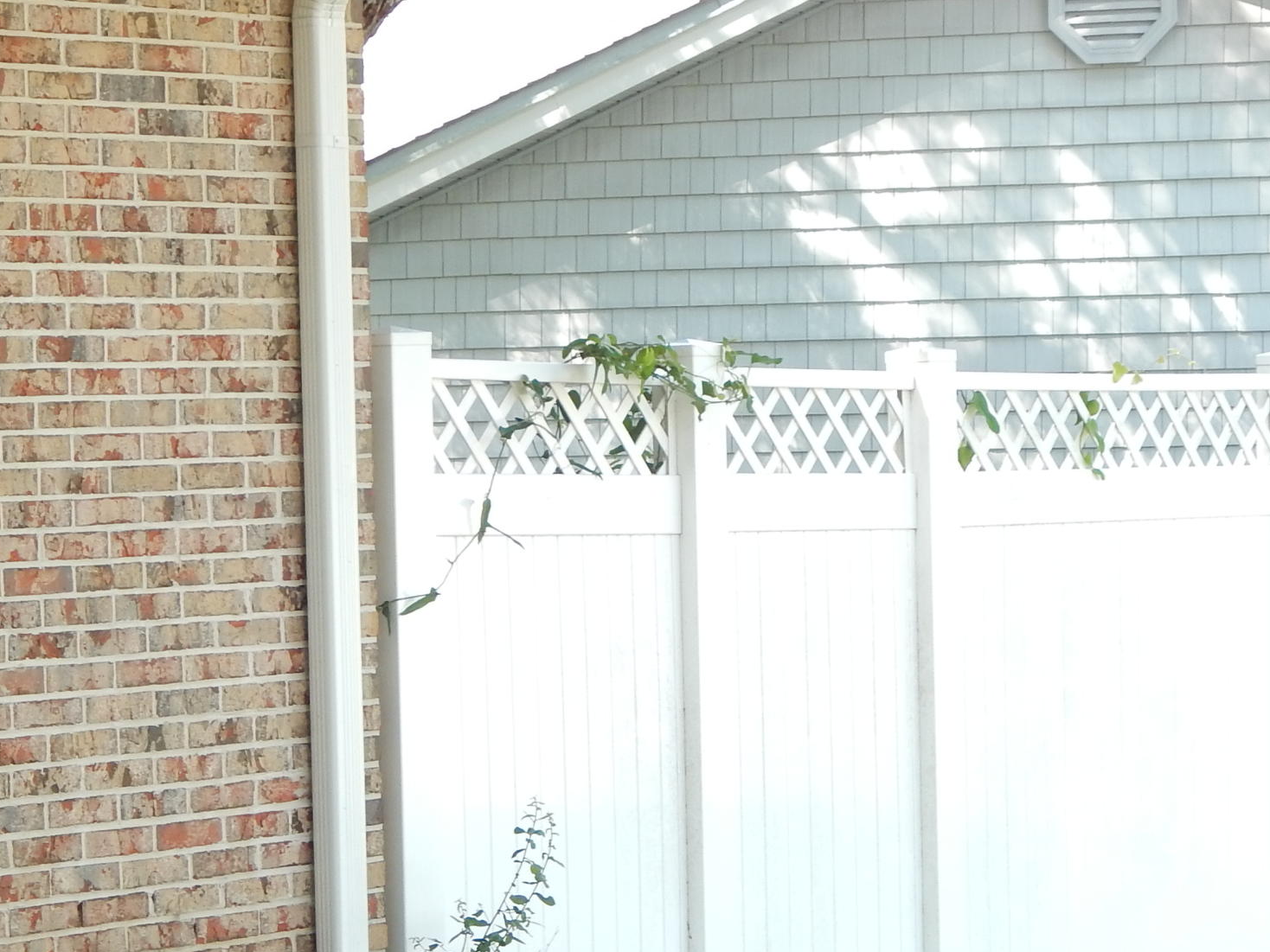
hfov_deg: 14.0
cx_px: 647
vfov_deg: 10.5
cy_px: 737
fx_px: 5173
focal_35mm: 141
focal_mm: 12.3
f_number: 4.1
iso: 125
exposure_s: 1/80
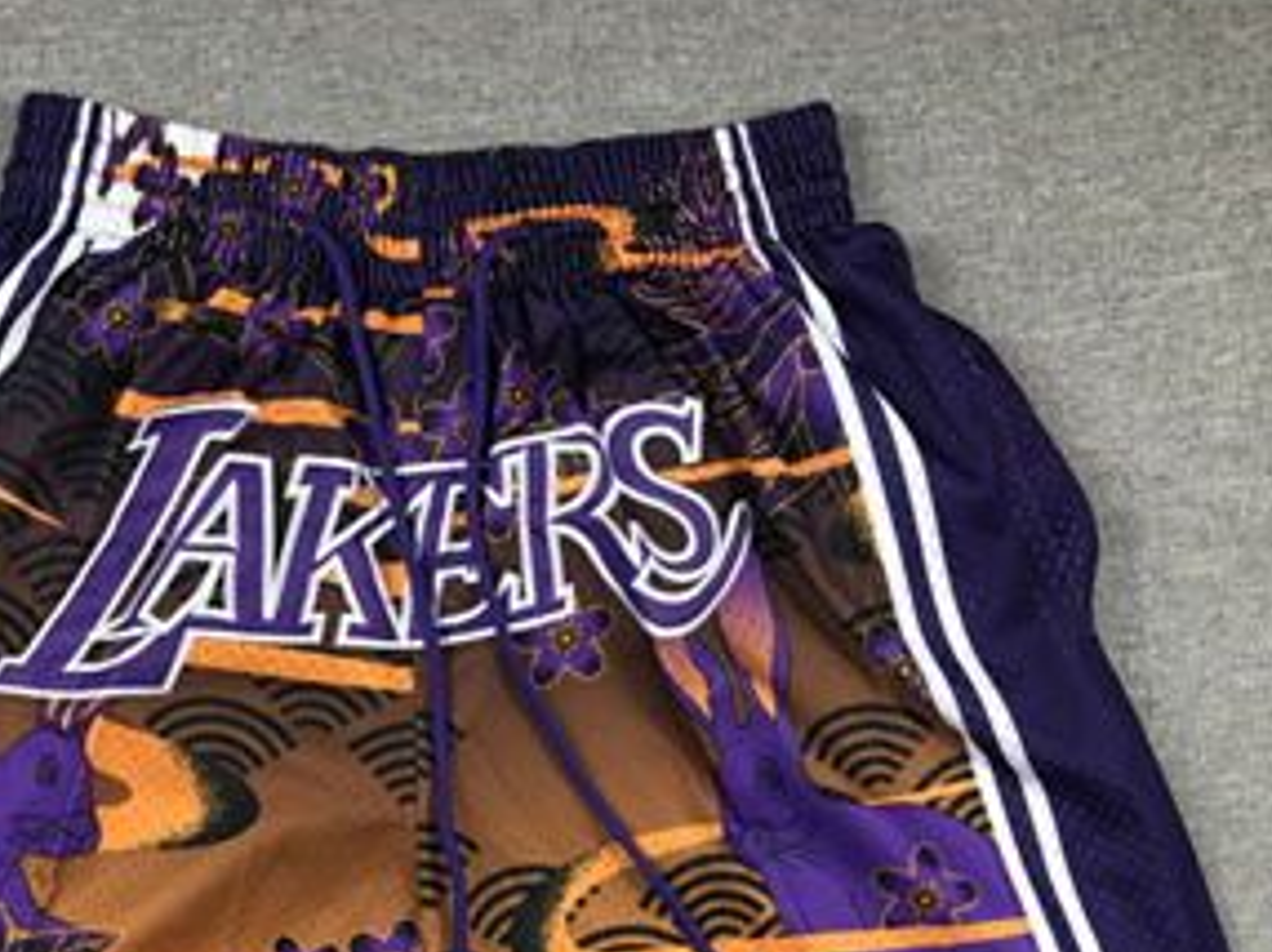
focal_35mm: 49
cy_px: 776
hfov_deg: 38.4
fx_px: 1799
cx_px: 396
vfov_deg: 28.9
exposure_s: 1/100
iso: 40
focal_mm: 3.99
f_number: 1.8
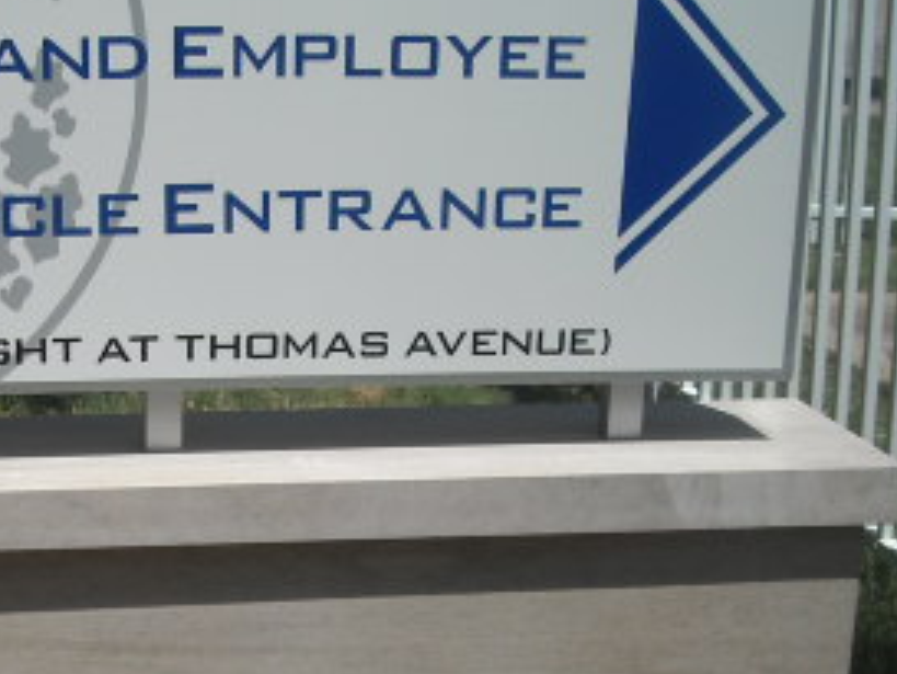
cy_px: 526
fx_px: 2126
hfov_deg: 23.2
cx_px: 72
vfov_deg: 17.9
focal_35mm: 82
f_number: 5.6
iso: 64
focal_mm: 5.7
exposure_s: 1/478
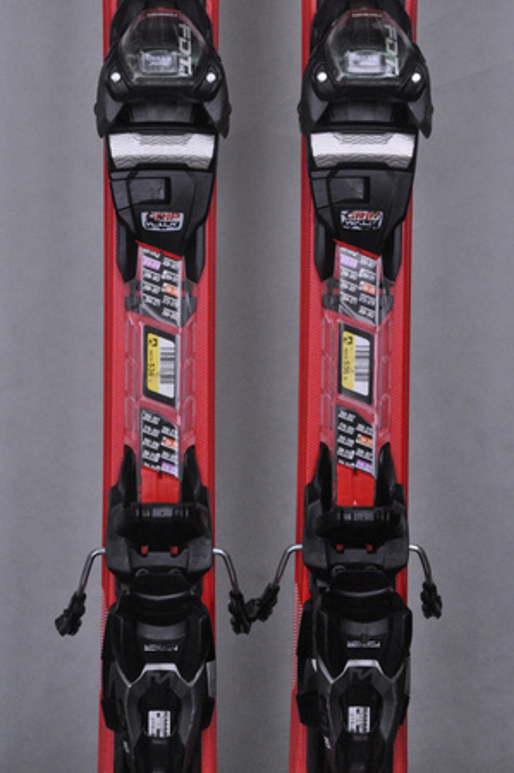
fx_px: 2576
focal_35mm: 120
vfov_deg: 17.1
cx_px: 257
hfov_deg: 11.4
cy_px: 386
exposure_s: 1/125
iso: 3200
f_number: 9.5
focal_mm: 80
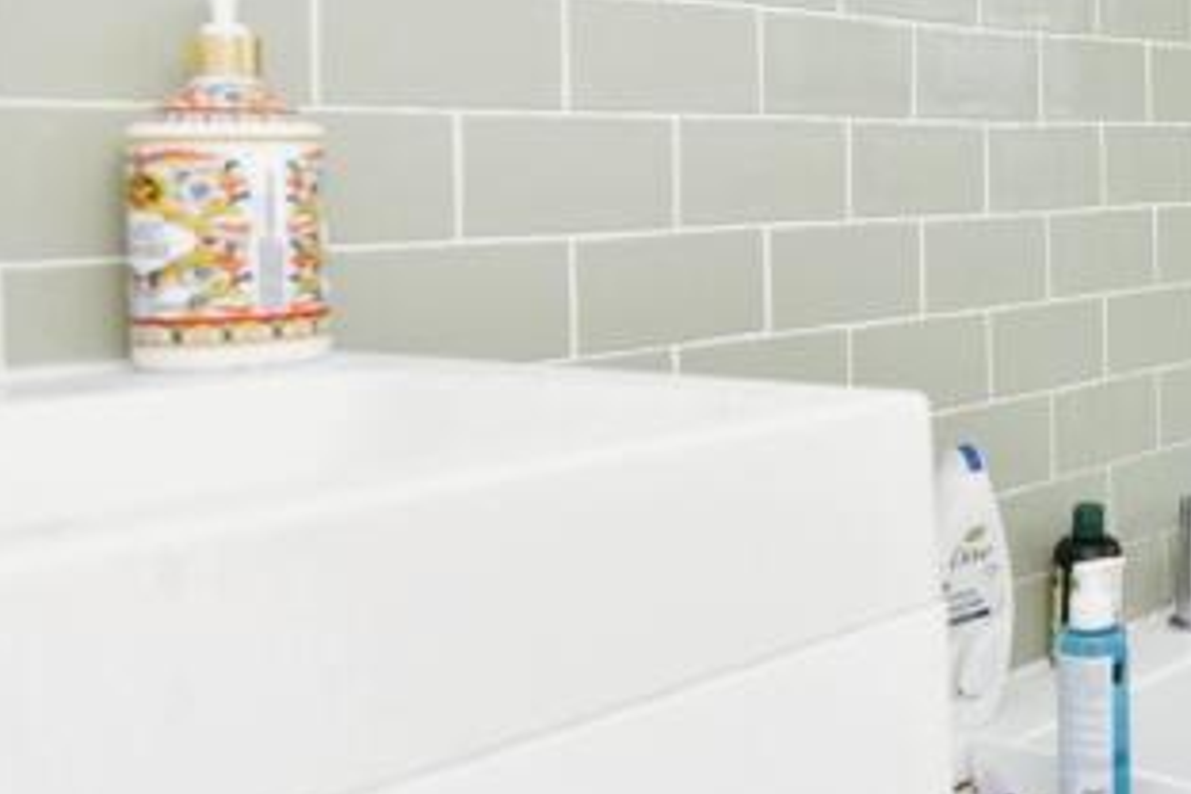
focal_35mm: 46
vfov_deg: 28.3
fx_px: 1522
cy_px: 107
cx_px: 1386
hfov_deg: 35.0
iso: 800
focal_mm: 14
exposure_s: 1/60
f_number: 3.3
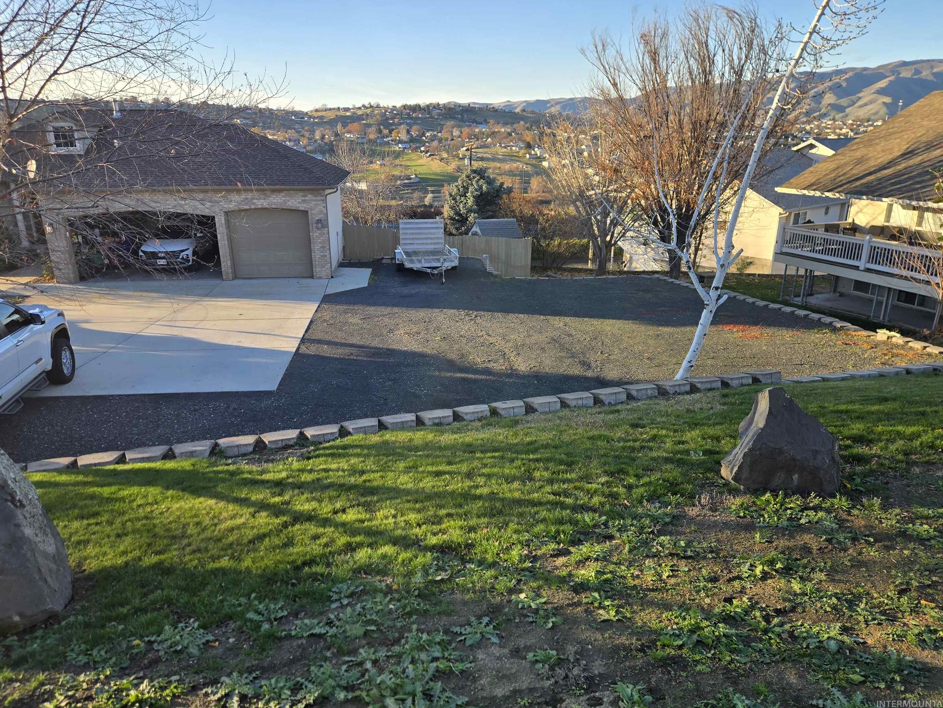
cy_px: 354
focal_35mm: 25
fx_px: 681
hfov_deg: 69.3
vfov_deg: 54.9
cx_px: 441
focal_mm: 5.4
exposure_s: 1/462
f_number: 1.8
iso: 25
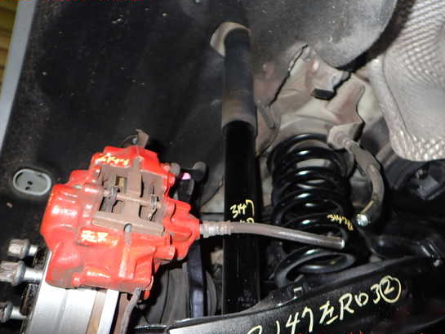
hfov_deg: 55.3
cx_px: 238
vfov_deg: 43.0
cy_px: 168
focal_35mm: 33
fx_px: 424
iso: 200
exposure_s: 1/30
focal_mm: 5.4
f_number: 2.3
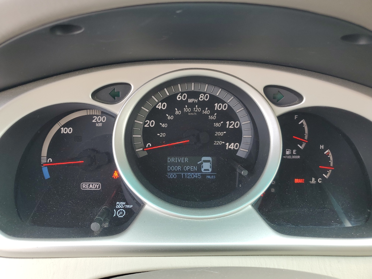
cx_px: 186
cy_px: 140
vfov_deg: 53.1
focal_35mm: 26
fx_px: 279
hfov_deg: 67.3
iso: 50
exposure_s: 1/127
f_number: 1.5
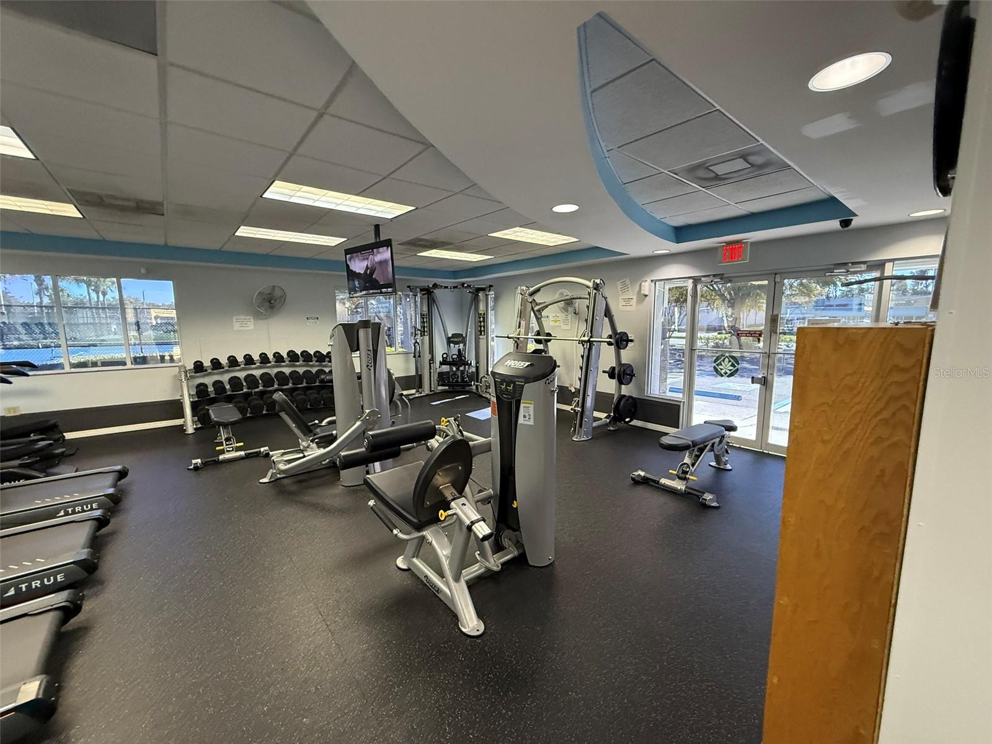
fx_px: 401
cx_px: 496
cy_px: 372
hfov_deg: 102.1
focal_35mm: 14
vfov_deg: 85.7
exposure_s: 1/120
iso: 500
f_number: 2.2
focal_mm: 2.22
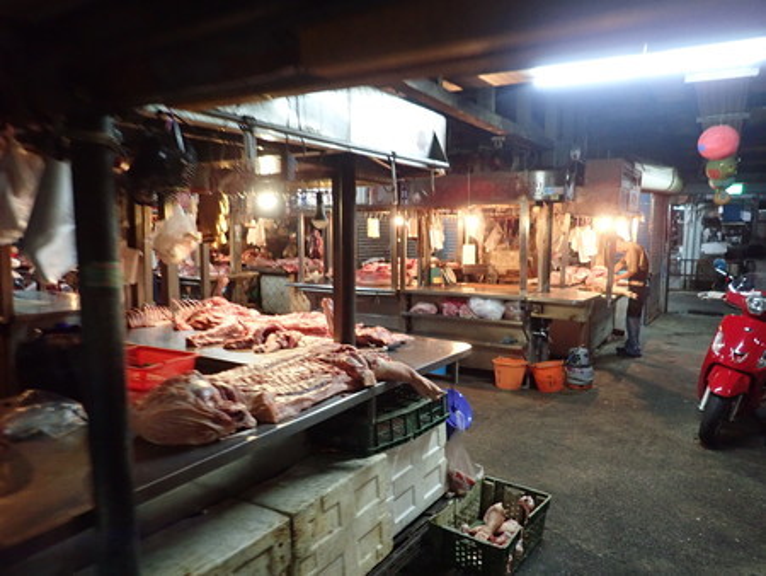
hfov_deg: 69.4
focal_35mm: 25
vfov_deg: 54.9
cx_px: 383
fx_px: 554
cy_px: 288
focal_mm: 4.5
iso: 800
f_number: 2
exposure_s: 1/20
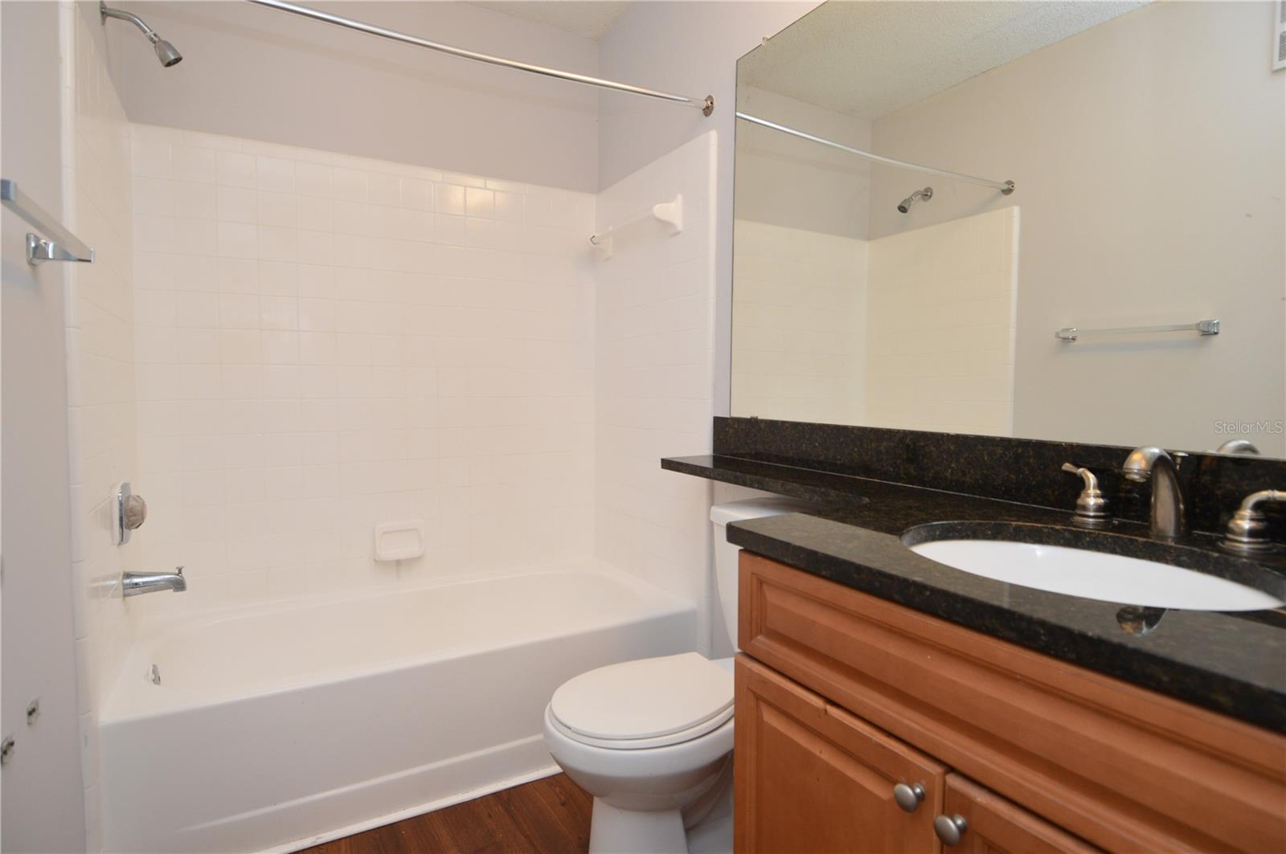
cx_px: 643
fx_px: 642
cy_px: 427
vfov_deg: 67.3
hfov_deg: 90.1
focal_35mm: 18
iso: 450
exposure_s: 1/60
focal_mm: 12
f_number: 4
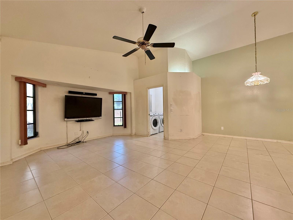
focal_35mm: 14
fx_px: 119
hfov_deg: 102.1
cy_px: 110
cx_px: 146
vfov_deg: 85.7
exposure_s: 1/120
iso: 320
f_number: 2.2
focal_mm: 2.22
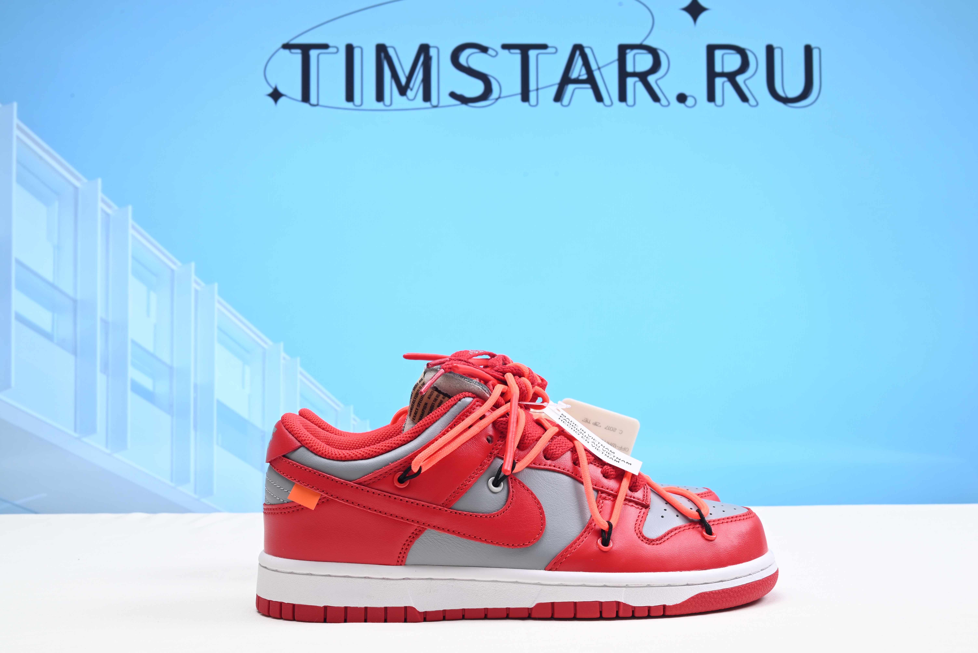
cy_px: 326
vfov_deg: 31.2
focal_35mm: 43
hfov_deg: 45.4
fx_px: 1169
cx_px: 489
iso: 100
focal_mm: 43
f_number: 16
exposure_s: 1/2
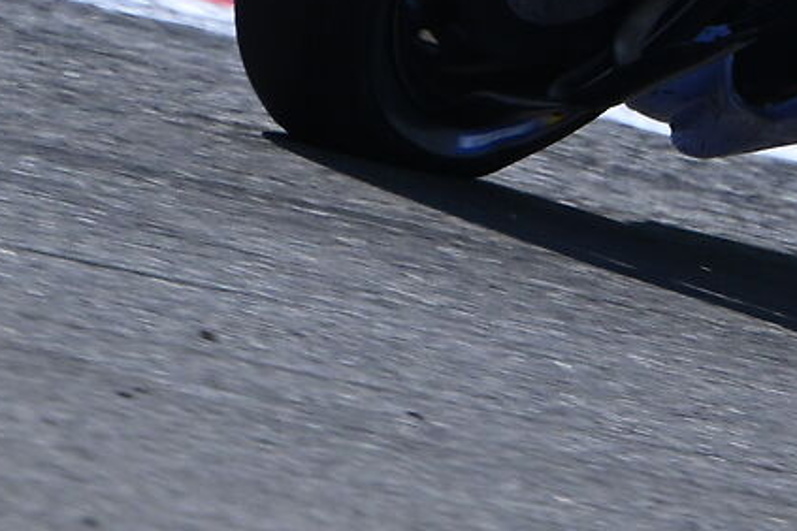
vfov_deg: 0.6
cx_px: 1692
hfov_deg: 0.9
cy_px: -554
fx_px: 50185
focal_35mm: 2267
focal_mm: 400
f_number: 7.1
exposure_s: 1/2000
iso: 720
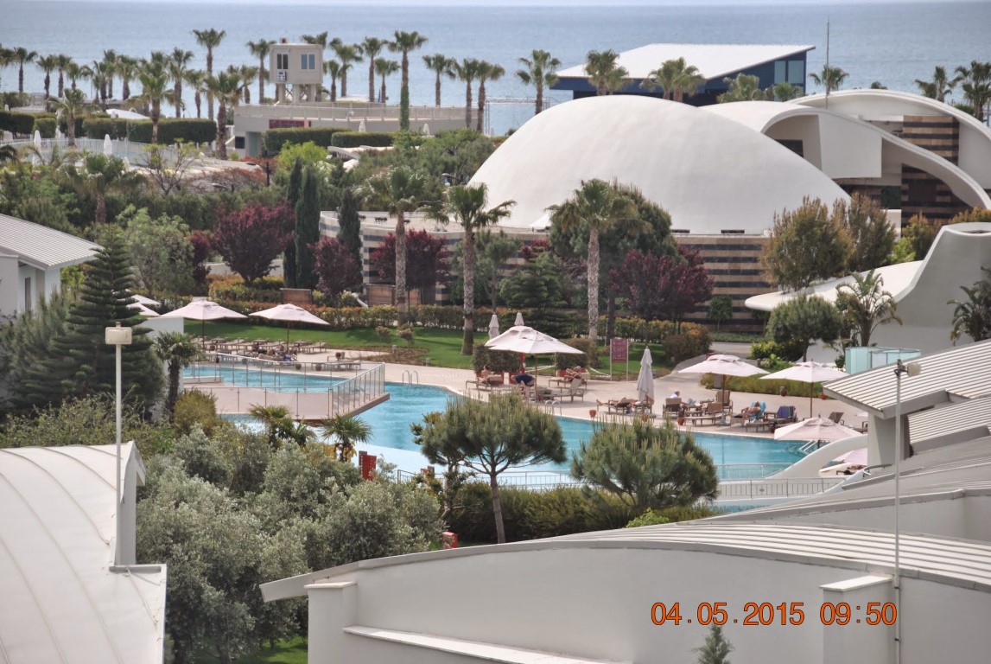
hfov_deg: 13.0
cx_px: 496
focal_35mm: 158
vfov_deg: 8.7
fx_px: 4341
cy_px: 332
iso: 100
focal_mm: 105
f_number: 5.6
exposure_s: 1/500
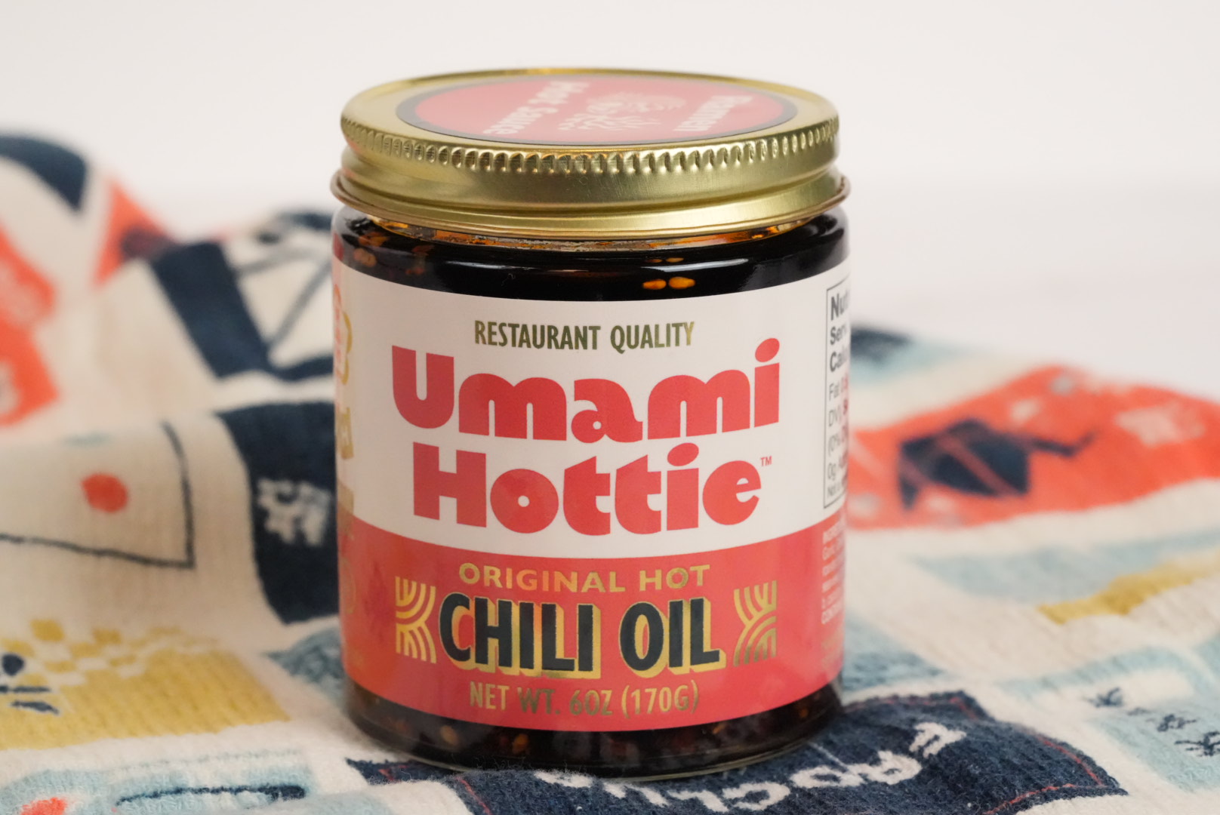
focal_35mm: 90
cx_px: 610
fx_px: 3052
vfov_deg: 15.2
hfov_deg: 22.6
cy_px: 408
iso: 20000
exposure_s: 1/100
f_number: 11
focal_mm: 90
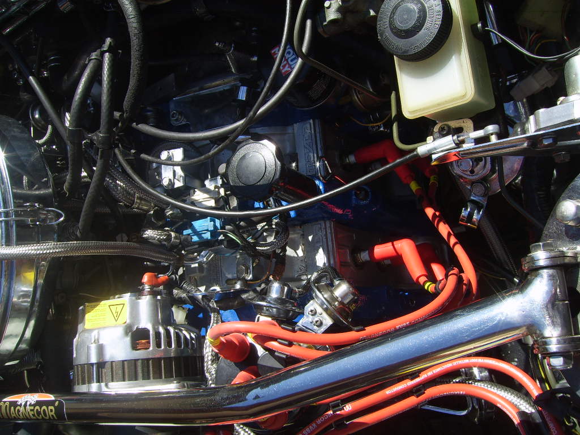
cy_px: 218
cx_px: 290
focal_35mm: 38
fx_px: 637
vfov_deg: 37.7
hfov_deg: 49.0
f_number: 6.4
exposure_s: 1/200
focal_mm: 7.8
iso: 50
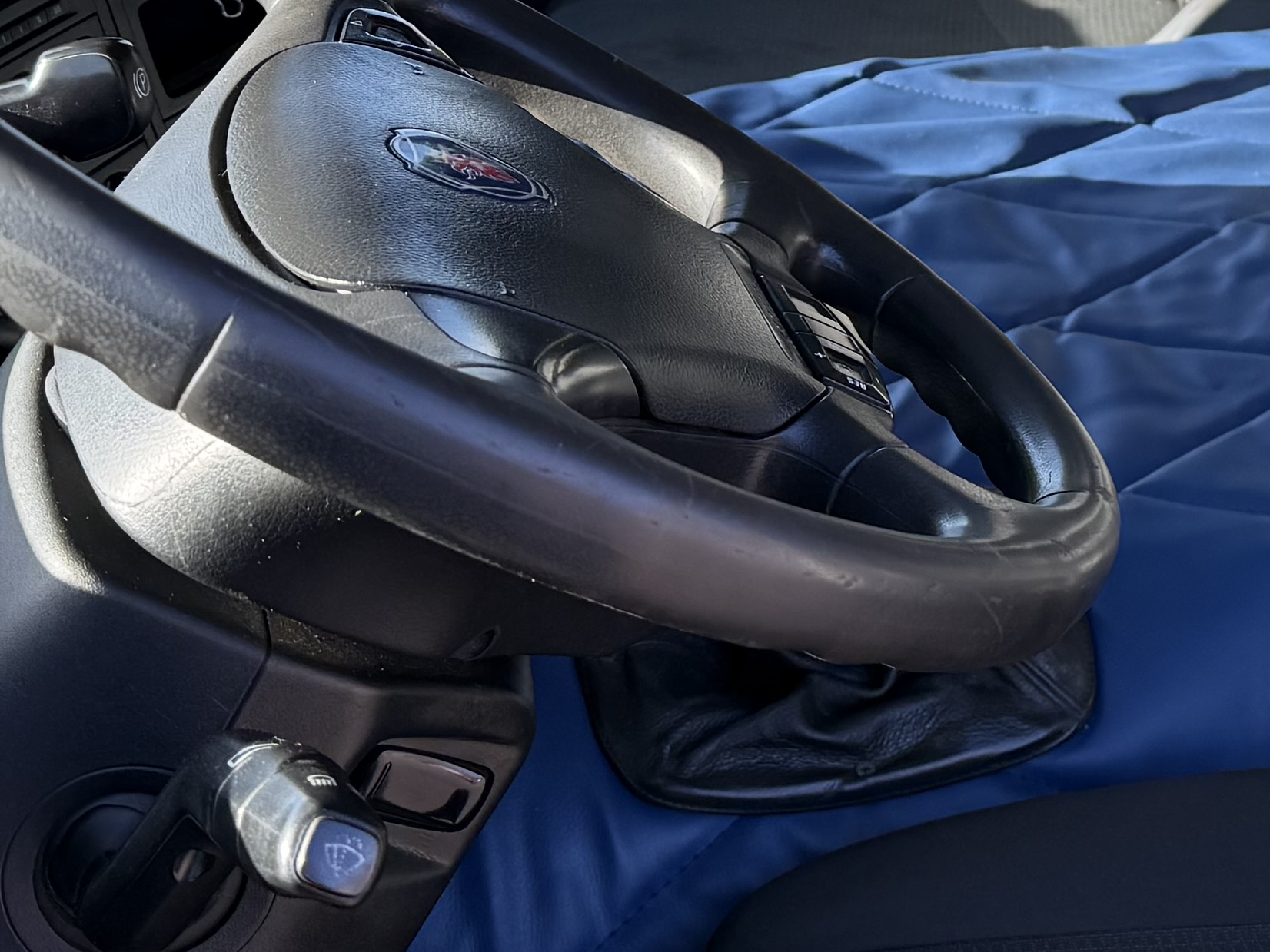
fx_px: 3045
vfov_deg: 17.2
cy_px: -84
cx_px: 1162
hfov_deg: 22.9
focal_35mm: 83
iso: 80
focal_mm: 6.76
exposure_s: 1/473
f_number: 1.78
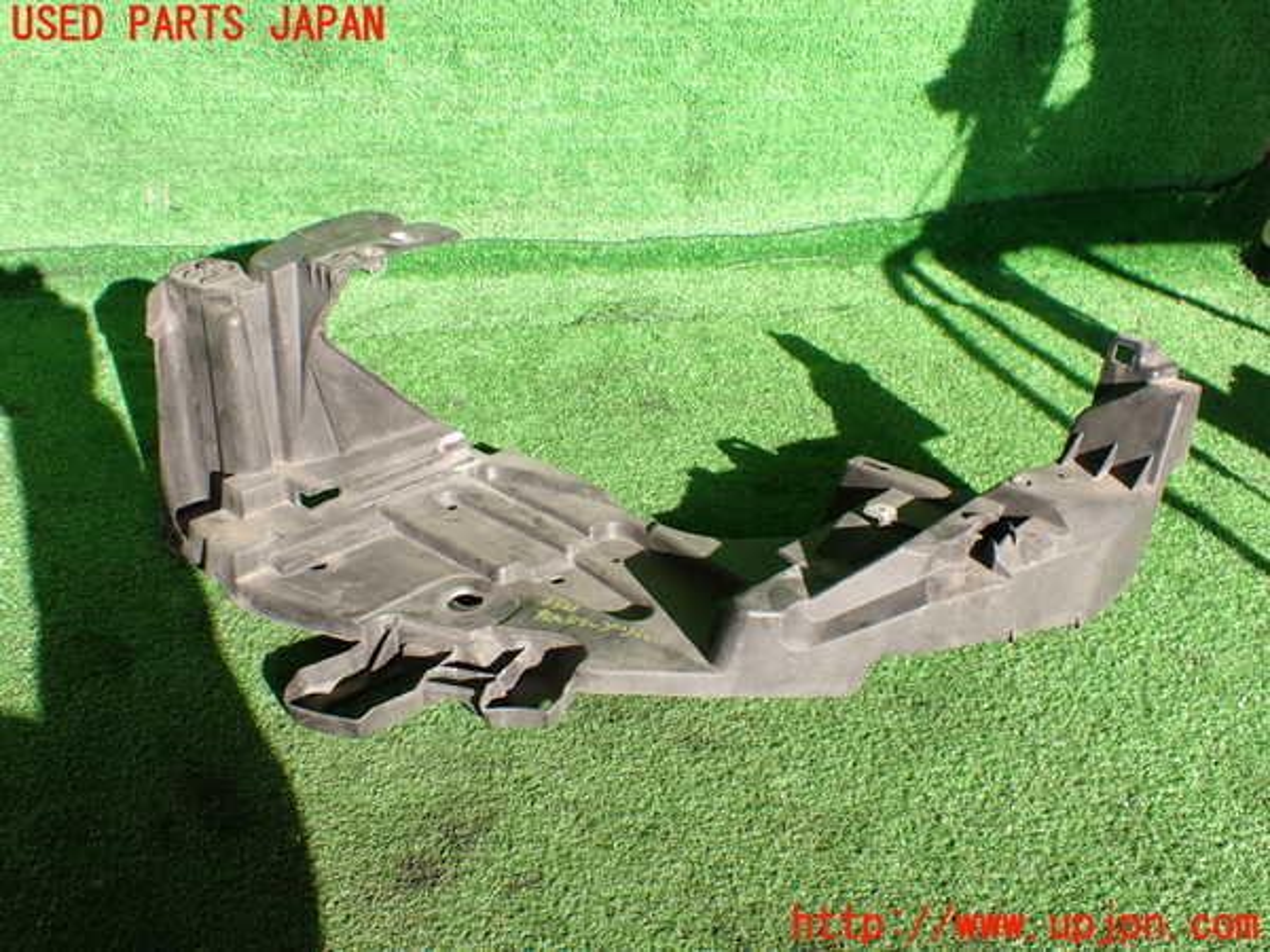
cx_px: 635
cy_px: 476
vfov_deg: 46.8
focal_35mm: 30
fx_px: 1101
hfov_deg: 60.0
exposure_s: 1/320
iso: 100
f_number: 3.2
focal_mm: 5.4
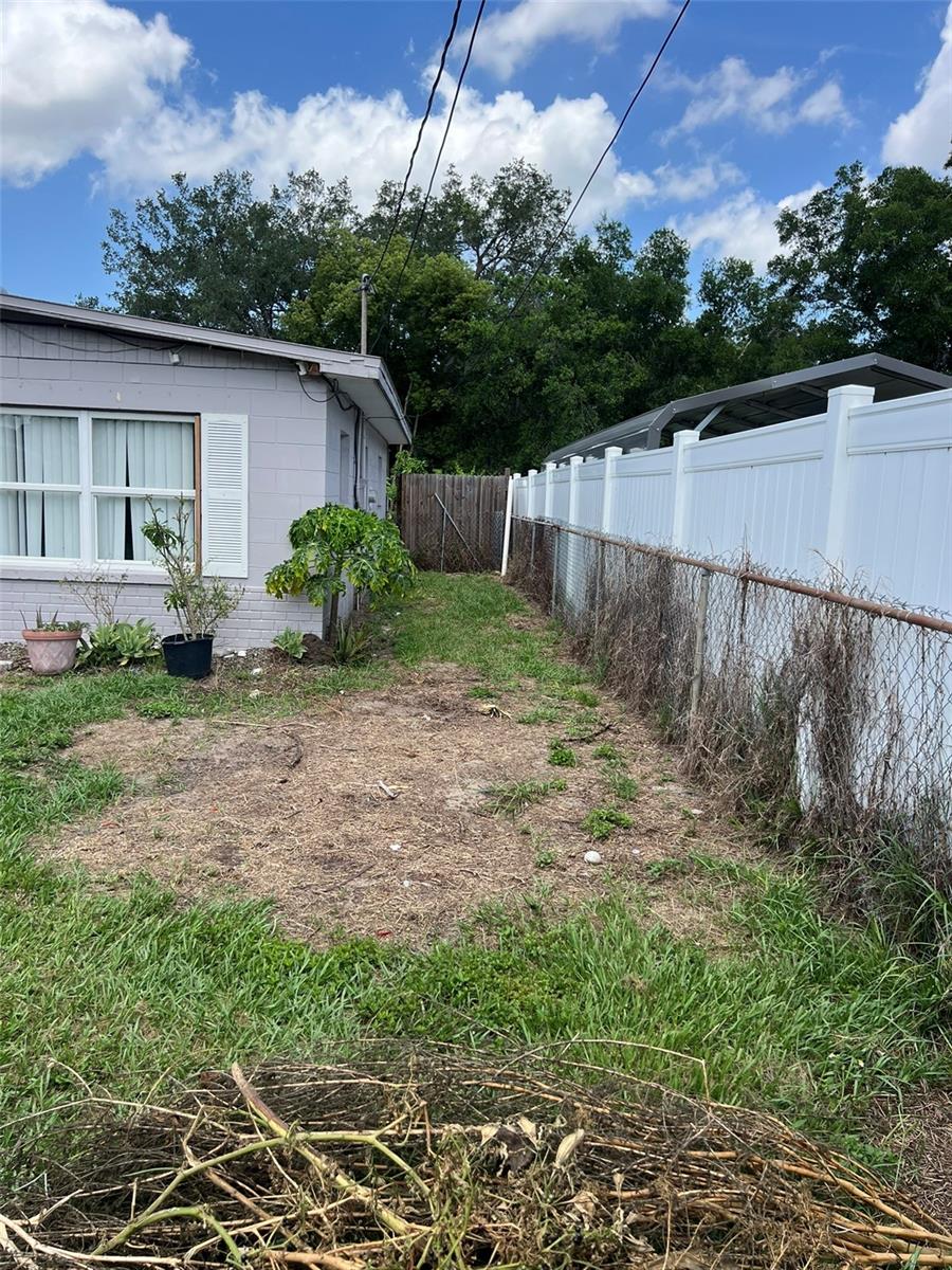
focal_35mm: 26
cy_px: 635
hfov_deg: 53.1
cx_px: 476
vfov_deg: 67.3
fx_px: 953
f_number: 1.5
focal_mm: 5.7
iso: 50
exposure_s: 1/1575
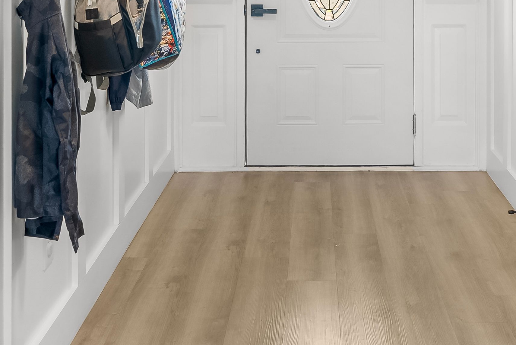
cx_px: 331
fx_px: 817
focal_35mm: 57
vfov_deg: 22.0
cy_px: -69
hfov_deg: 34.8
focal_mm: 23
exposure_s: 1/3
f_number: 9
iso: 400
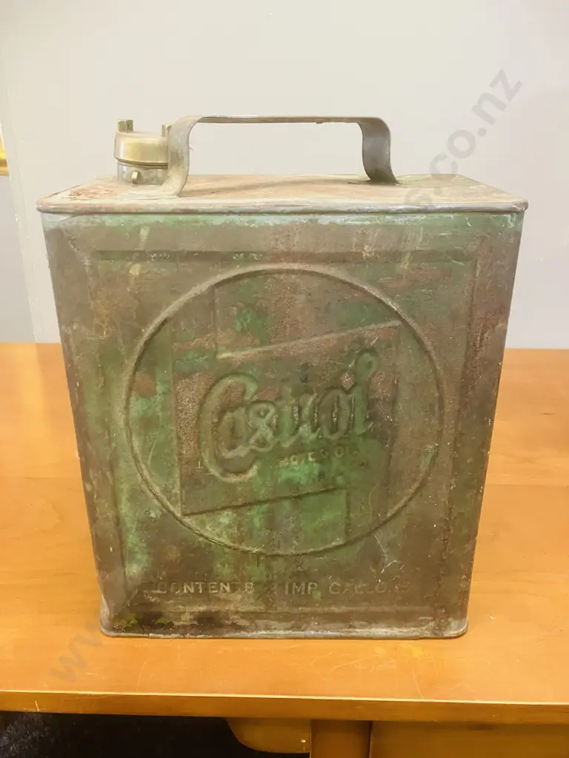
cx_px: 284
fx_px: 614
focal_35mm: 28
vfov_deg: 63.4
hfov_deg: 49.7
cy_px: 379
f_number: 1.8
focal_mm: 3.99
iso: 250
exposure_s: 1/33
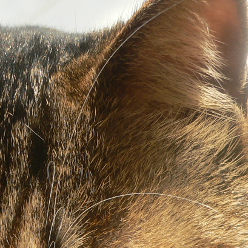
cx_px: 44
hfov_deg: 9.8
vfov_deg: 9.8
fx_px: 1435
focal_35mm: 177
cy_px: 215
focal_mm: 10.7
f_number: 4
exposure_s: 1/125
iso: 80
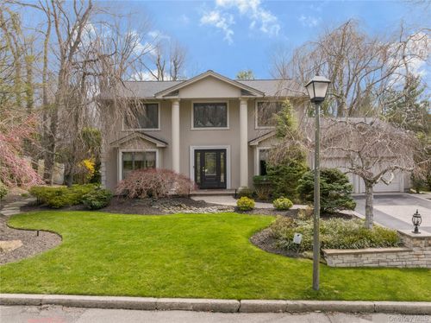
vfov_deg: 56.7
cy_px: 162
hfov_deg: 71.6
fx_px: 299
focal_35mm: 24
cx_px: 216
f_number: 7.1
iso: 100
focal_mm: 12.29
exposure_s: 1/120
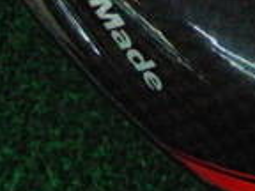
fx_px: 1208
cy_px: -198
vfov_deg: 8.6
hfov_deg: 11.7
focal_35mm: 164
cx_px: 352
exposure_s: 1/800
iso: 3200
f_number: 3.6
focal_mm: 6.42
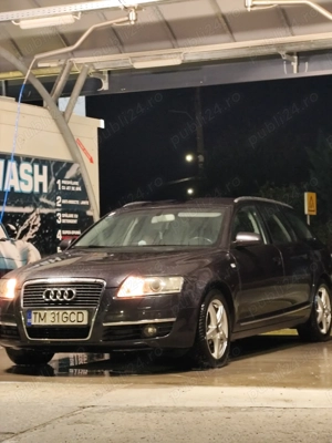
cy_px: 222
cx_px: 166
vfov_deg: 21.1
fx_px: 1189
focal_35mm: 93
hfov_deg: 15.9
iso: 1000
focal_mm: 6.14
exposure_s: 1/16.7
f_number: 1.65
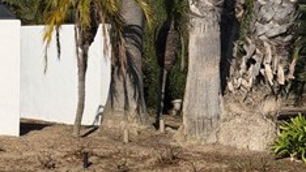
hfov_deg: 14.3
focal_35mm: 143
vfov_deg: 8.5
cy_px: 43
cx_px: -106
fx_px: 1161
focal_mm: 6.76
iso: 80
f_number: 1.78
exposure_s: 1/20408
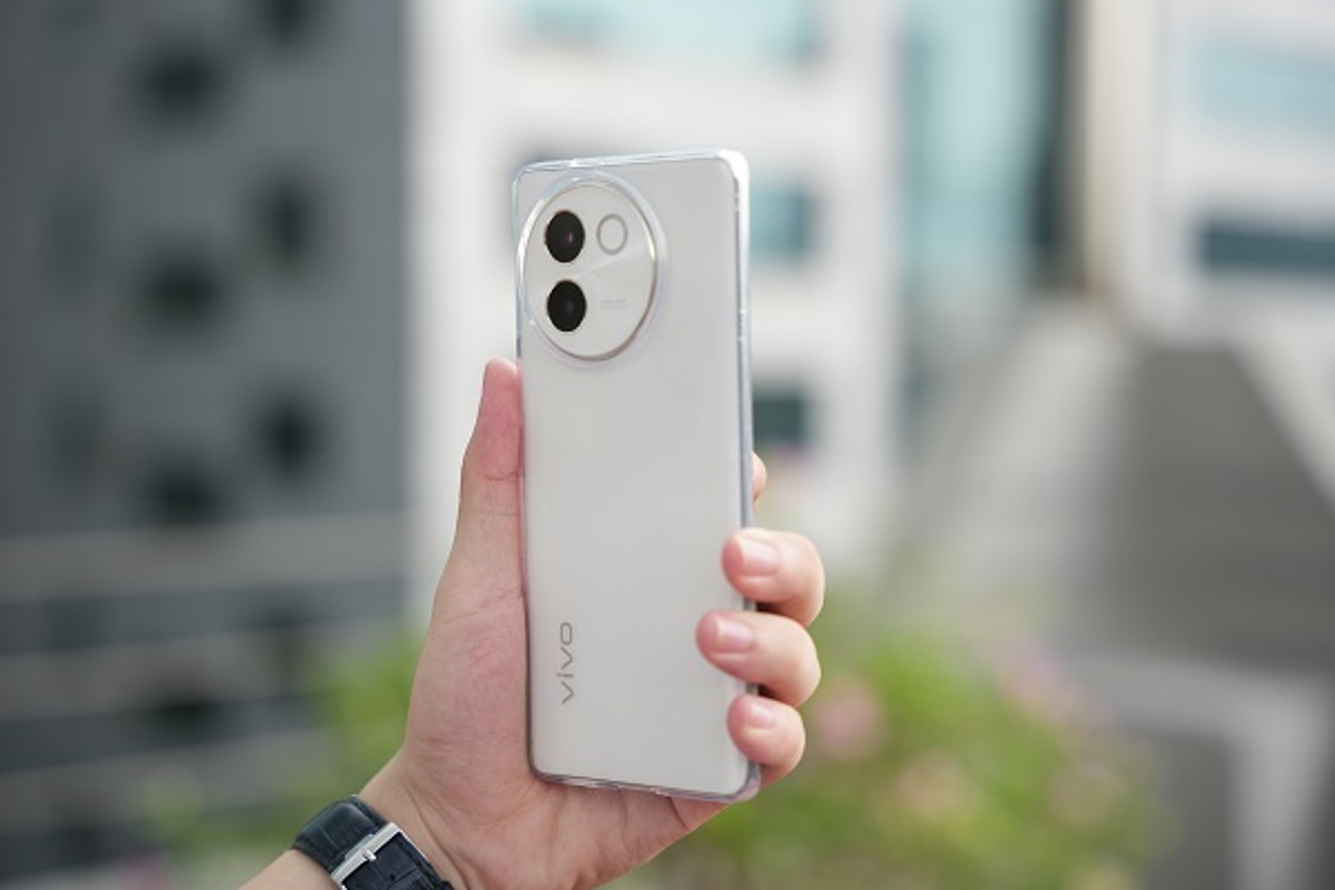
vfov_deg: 19.5
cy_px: 445
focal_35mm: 70
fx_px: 2596
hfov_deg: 28.8
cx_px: 668
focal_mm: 70
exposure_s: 1/160
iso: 200
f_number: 2.8
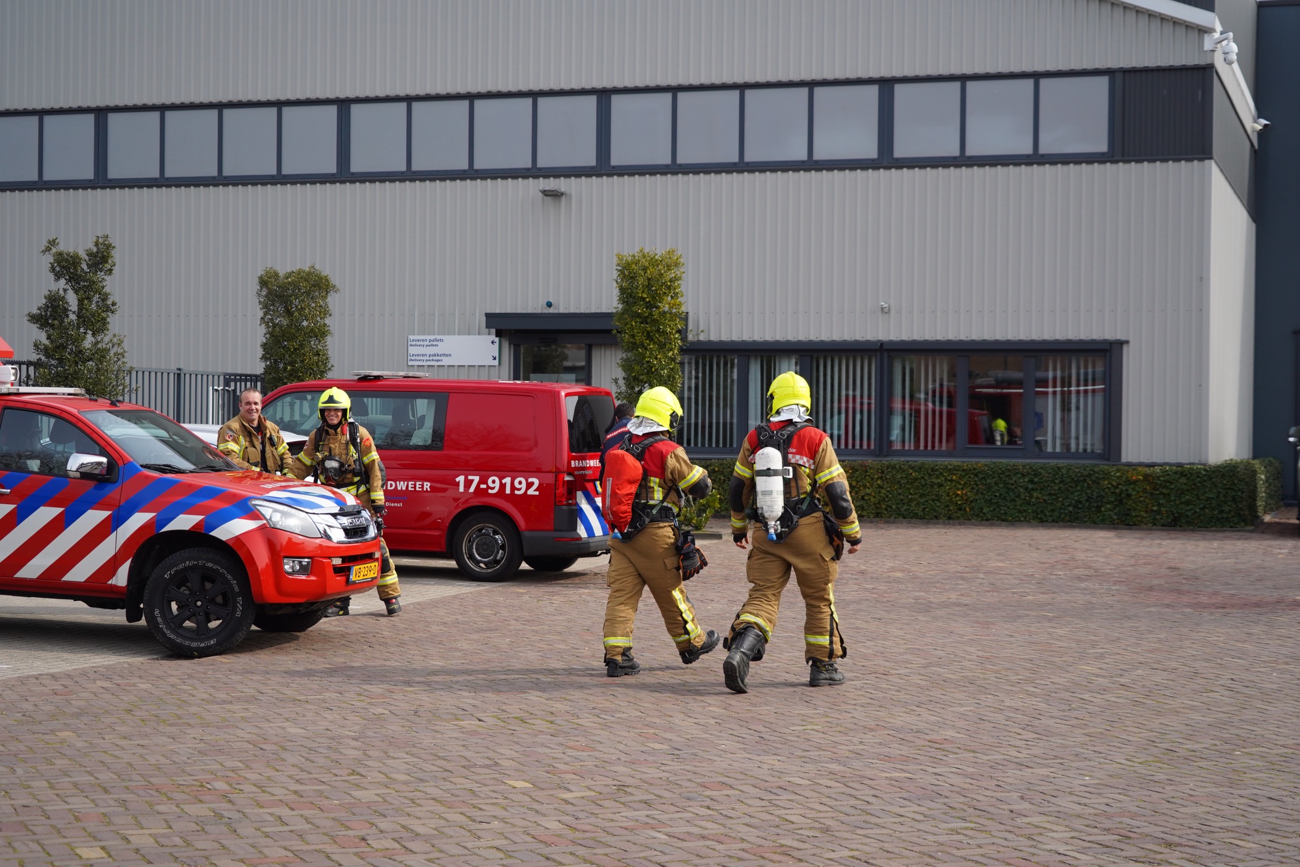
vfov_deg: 23.4
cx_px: 650
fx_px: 2094
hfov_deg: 34.5
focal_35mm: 58
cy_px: 434
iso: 500
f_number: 5
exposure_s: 1/1600
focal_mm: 58
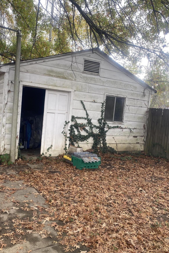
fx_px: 218
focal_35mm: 31
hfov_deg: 42.2
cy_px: 133
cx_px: 69
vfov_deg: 60.3
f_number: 1.8
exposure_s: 1/122
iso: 50
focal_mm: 4.25
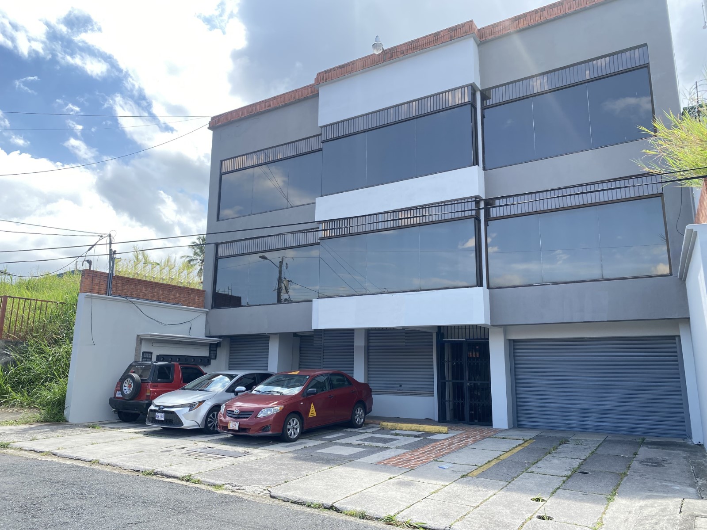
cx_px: 354
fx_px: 531
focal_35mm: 26
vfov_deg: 53.1
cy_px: 265
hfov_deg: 67.3
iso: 32
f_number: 1.8
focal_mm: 4.25
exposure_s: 1/757
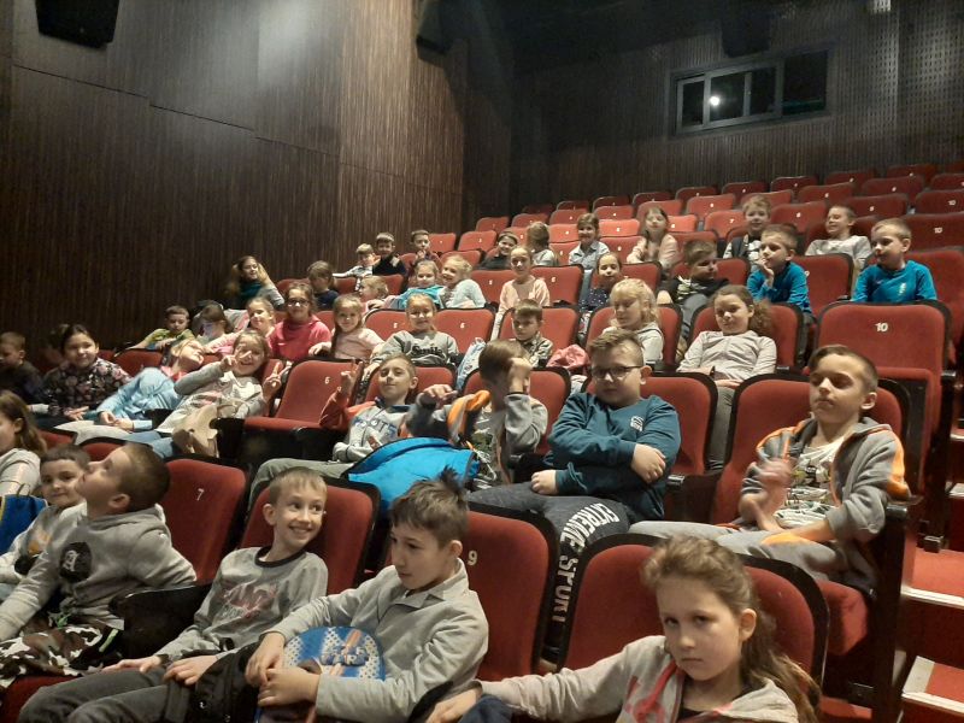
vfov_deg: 53.1
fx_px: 724
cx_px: 482
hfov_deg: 67.3
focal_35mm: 26
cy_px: 362
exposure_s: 1/20
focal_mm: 3.93
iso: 800
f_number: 1.7
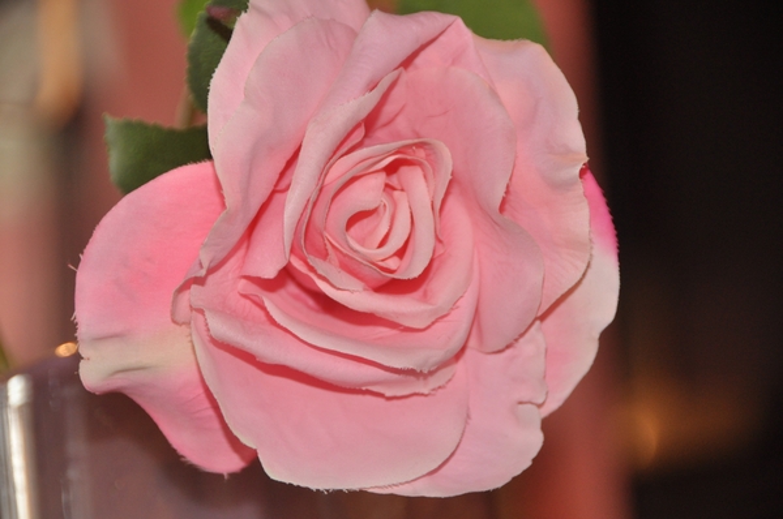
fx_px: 3648
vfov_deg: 8.1
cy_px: 260
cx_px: 392
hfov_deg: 12.3
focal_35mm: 168
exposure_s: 1/60
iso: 800
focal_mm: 112
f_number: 5.3
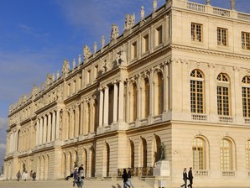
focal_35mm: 65
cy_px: 90
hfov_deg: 29.6
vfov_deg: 22.6
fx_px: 470
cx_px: 160
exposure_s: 1/160
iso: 200
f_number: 16
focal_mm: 48
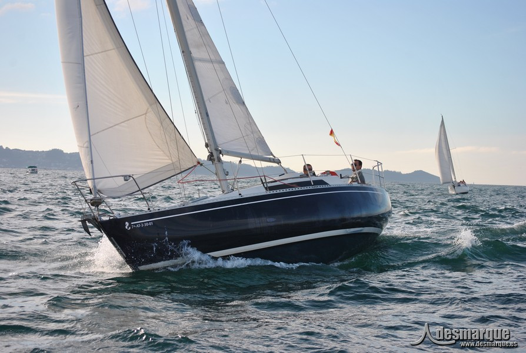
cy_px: 176
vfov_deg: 15.3
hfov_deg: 22.6
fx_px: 1318
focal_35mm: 90
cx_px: 263
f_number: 5.6
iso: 125
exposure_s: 1/500
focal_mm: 60
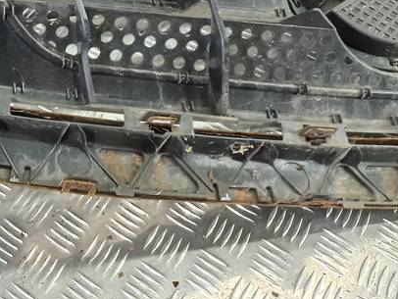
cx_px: 46
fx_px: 725
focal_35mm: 63
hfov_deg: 29.5
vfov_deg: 21.4
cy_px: -72
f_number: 1.8
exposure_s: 1/50
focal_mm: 4.6
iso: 200
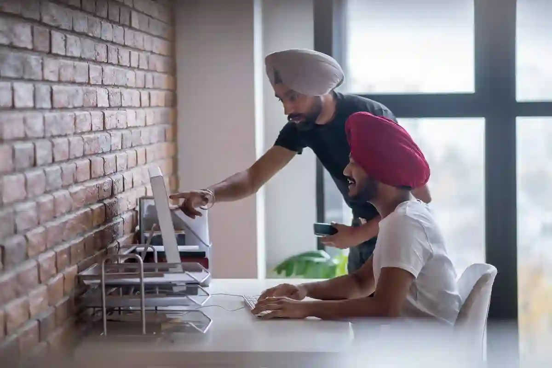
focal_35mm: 85
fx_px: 1303
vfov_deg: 16.1
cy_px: 184
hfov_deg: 23.9
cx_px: 276
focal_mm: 85
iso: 800
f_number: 2.2
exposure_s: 1/320
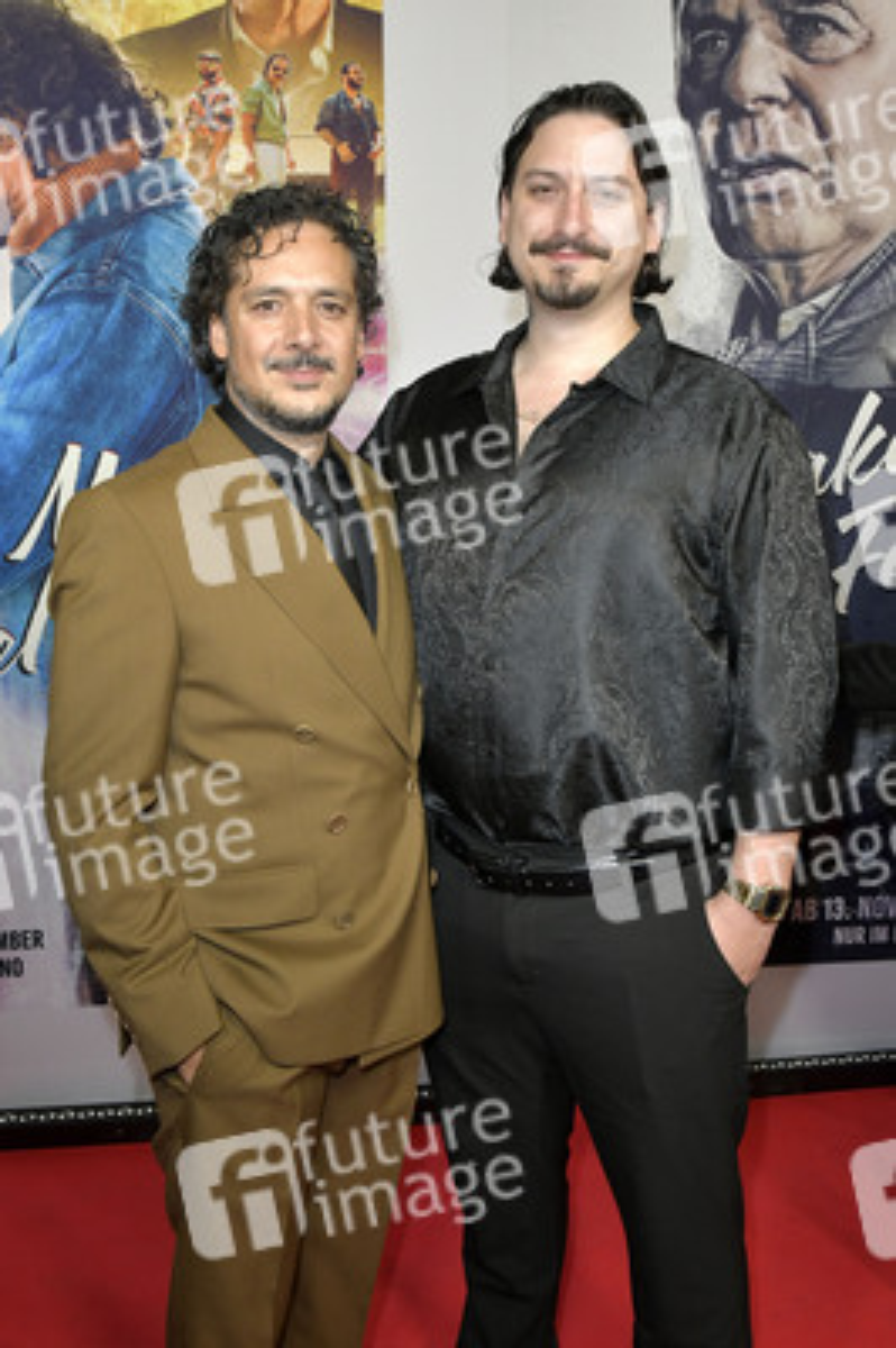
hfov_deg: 46.3
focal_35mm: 28
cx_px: 448
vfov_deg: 65.5
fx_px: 1047
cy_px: 674
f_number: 8
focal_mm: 28
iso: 1600
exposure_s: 1/250
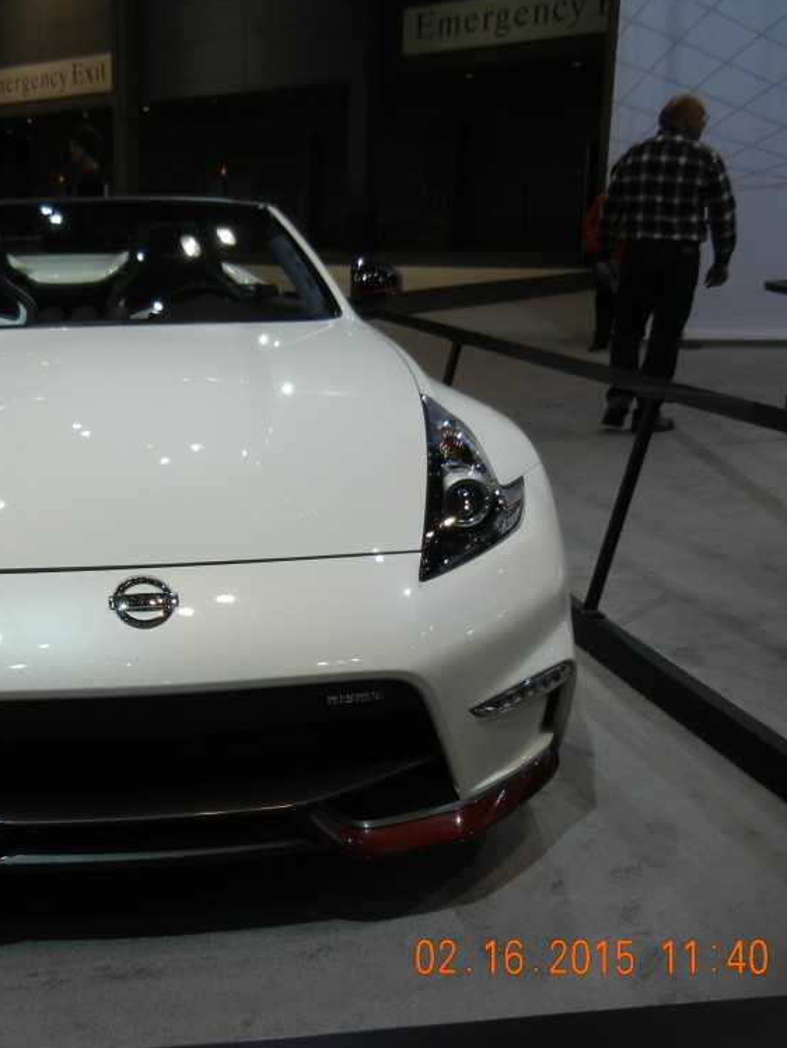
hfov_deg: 33.9
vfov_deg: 45.8
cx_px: 139
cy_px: 532
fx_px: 1243
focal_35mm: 41
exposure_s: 1/170
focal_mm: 5.4
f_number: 3.5
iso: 160
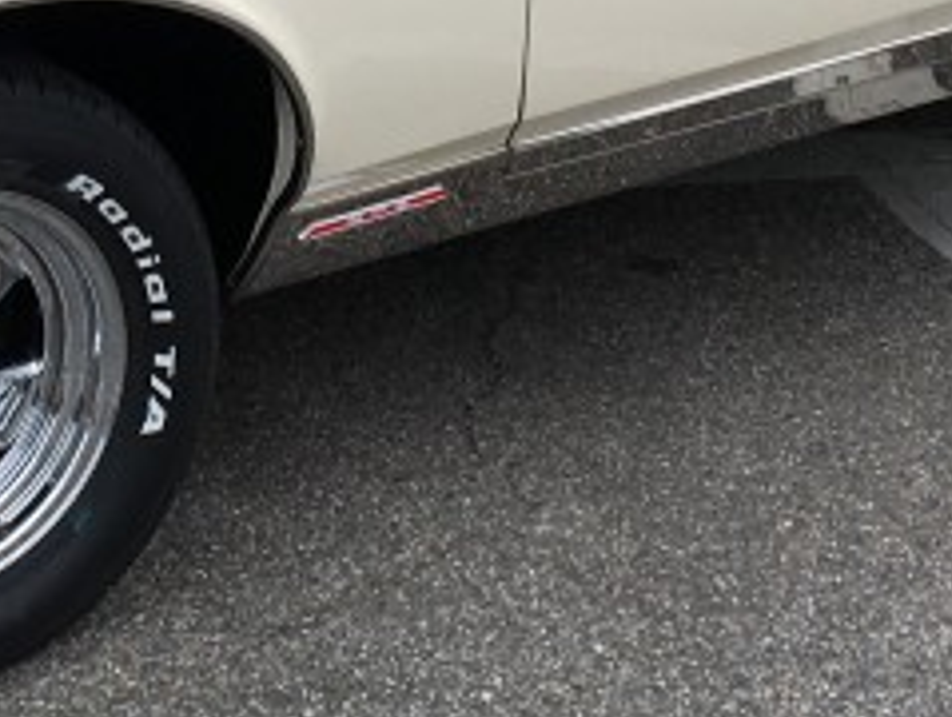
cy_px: -127
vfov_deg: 11.8
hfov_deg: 15.8
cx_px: 351
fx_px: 3415
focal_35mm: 124
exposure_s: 1/359
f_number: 2.2
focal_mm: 4.15
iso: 25
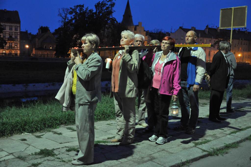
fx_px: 313
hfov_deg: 43.7
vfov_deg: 29.8
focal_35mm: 45
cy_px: 84
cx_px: 126
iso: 2000
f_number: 4.2
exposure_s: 1/13
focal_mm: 30
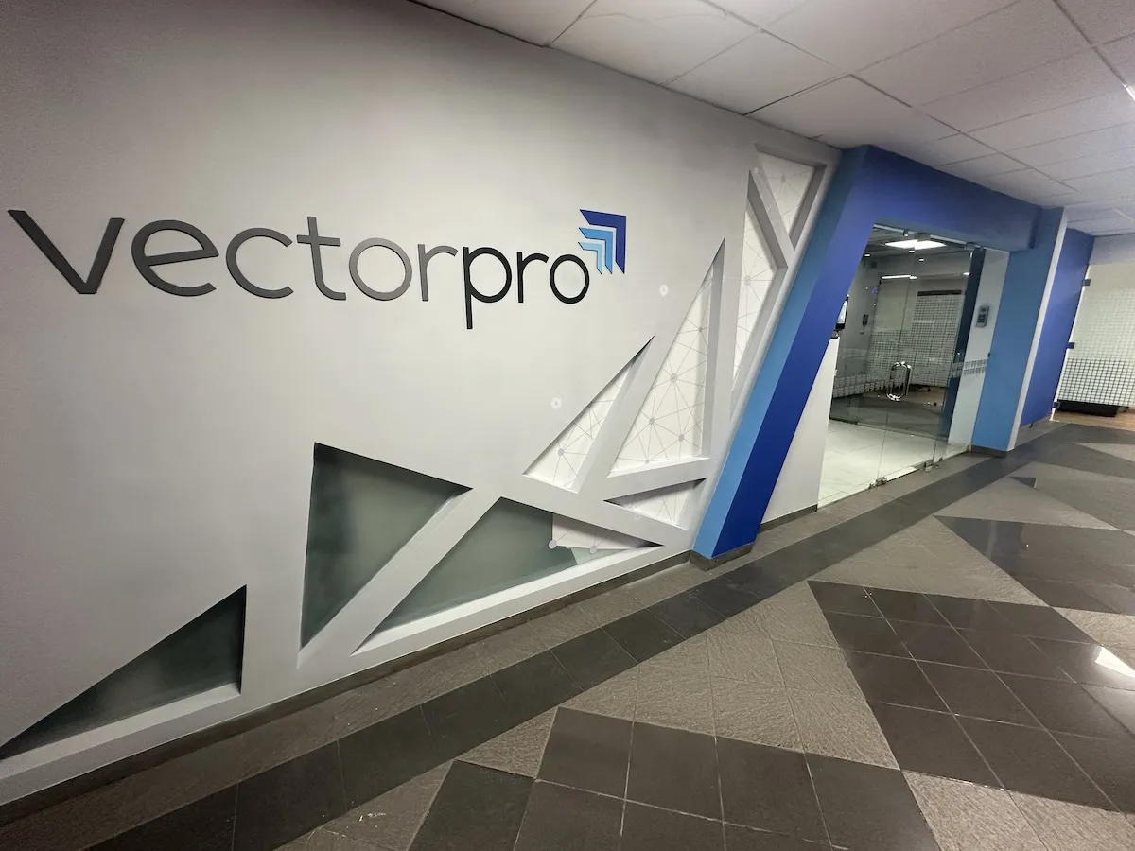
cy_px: 426
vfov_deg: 85.7
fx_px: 459
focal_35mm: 14
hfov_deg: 102.1
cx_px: 568
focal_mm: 2.22
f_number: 2.2
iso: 160
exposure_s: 1/60
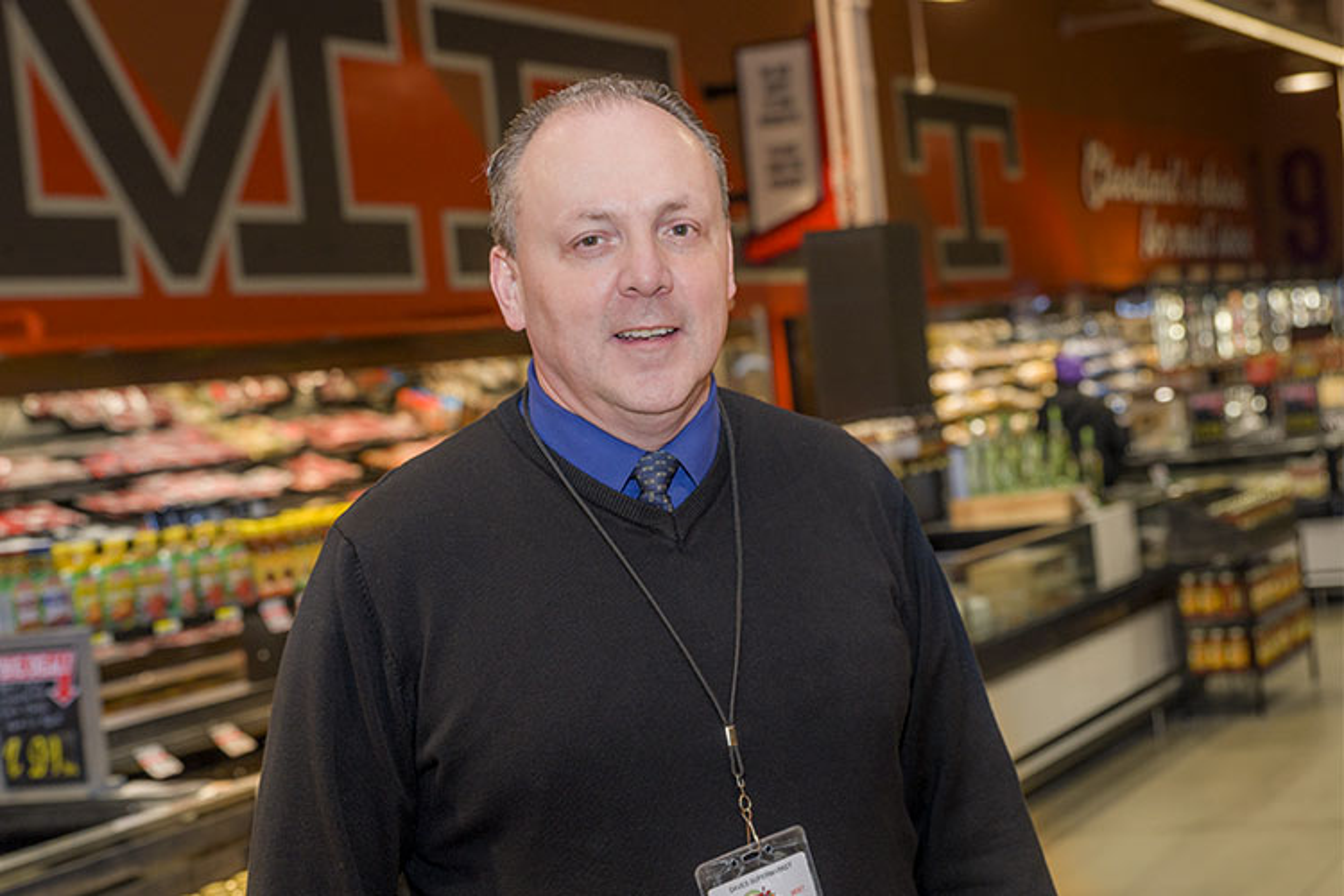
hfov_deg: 38.2
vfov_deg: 26.0
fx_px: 1941
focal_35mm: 52
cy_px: 448
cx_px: 672
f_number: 5
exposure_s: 1/125
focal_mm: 52
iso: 200
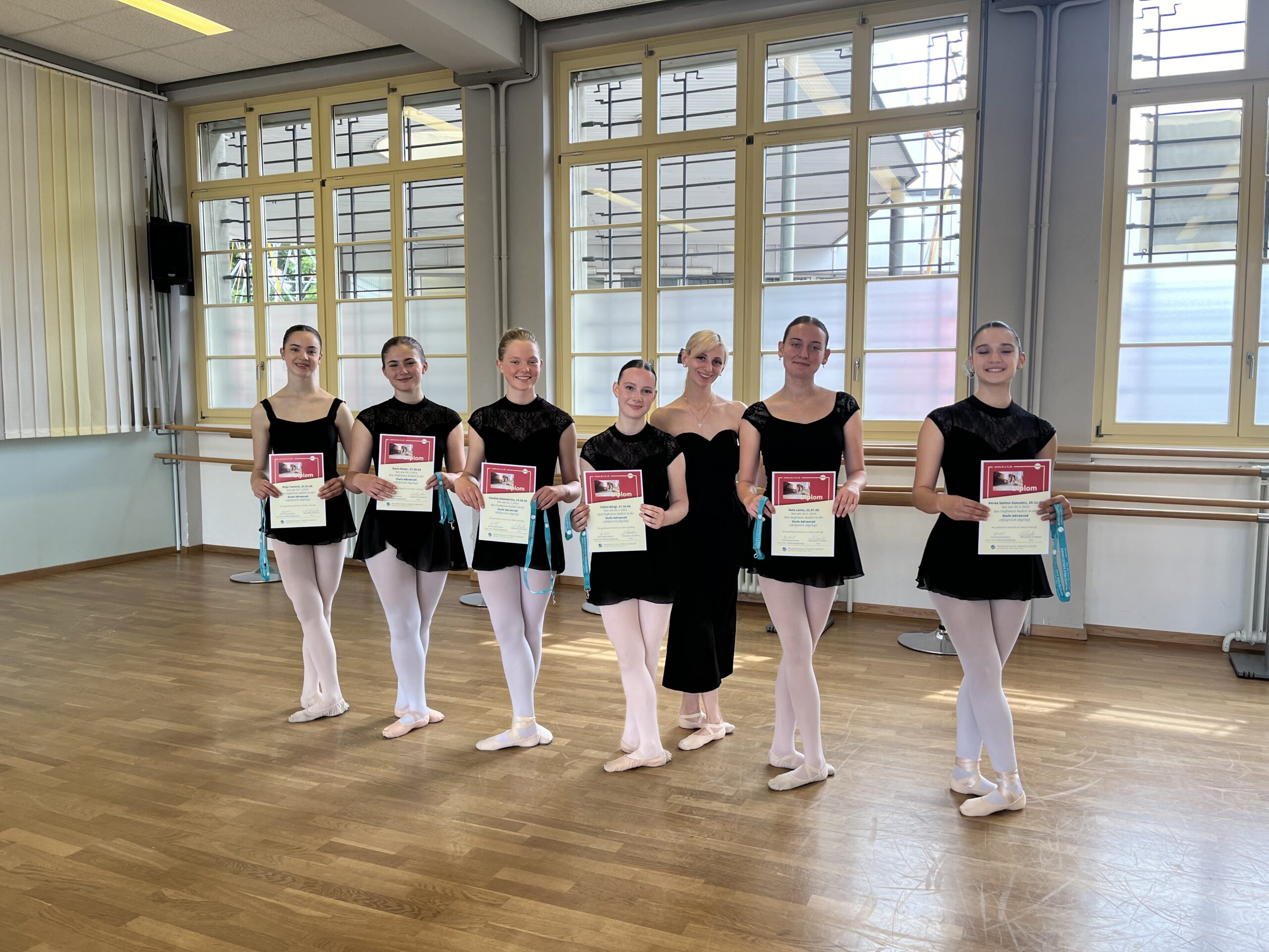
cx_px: 634
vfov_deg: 53.1
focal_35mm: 26
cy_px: 476
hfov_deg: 67.3
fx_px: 953
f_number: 1.6
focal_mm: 5.1
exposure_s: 1/100
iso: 32
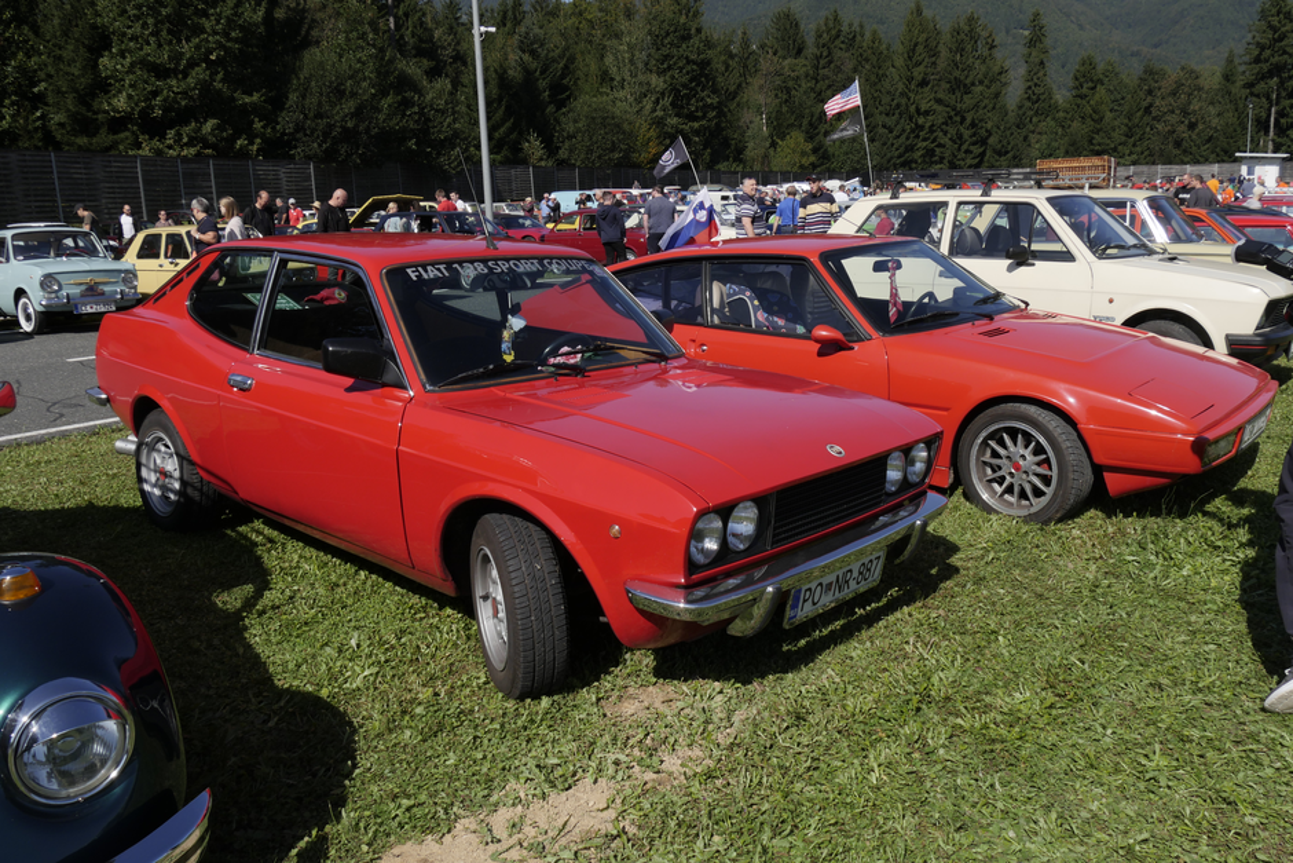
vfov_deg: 45.0
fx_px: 1042
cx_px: 646
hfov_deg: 63.7
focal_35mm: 29
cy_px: 432
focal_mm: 14
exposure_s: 1/640
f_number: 8
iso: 200
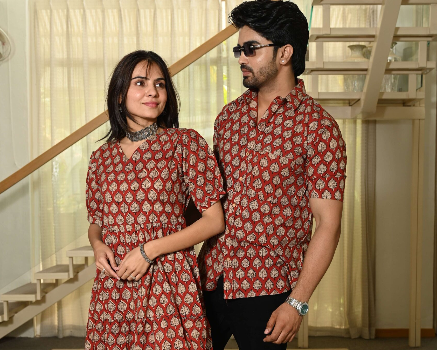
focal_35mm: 57
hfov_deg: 33.0
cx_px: 219
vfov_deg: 26.3
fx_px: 737
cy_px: 263
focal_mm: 40
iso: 320
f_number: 5
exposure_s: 1/160
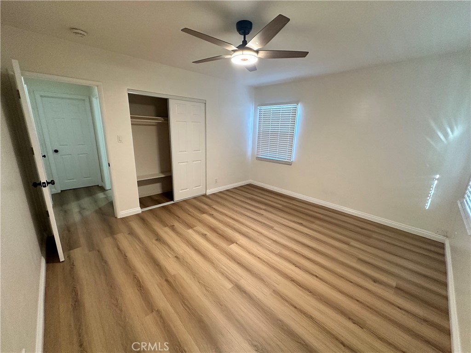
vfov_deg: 85.7
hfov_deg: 102.1
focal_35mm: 14
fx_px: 190
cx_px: 236
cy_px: 176
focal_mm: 2.22
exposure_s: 1/60
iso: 320
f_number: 2.2
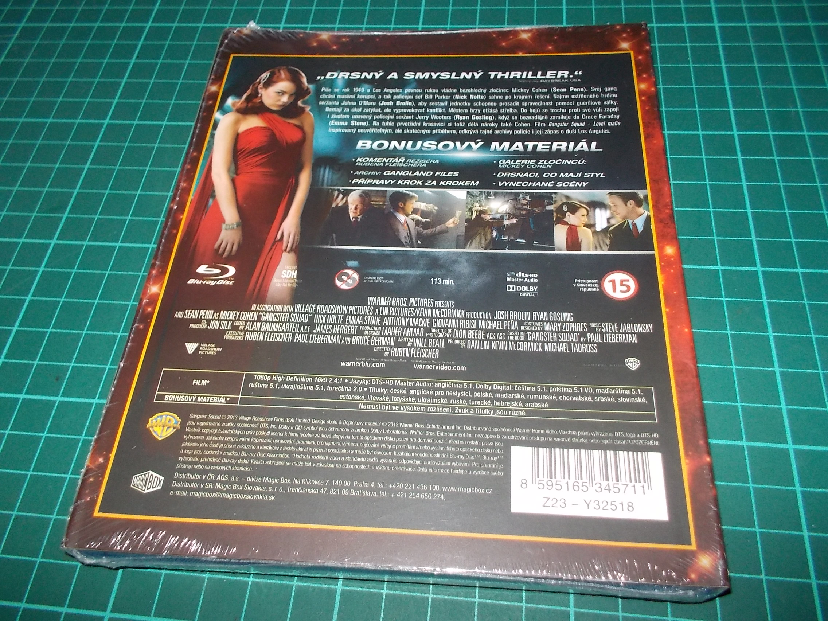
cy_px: 310
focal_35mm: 29
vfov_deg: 48.2
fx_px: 694
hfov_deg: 61.7
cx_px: 414
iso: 200
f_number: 3.3
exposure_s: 1/30
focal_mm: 4.1
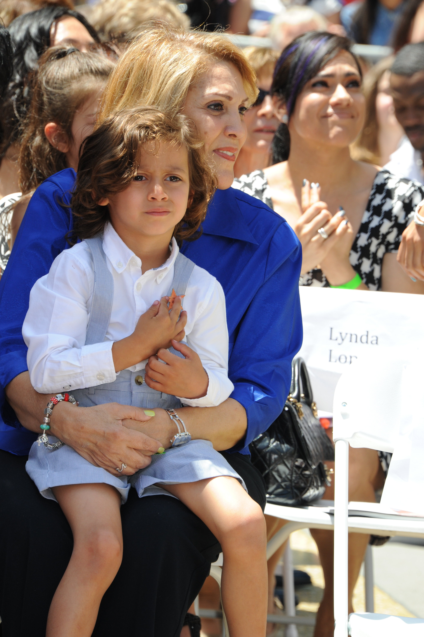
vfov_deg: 6.9
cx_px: 212
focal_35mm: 300
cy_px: 318
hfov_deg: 4.6
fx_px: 5306
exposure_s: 1/320
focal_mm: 300
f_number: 10
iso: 640
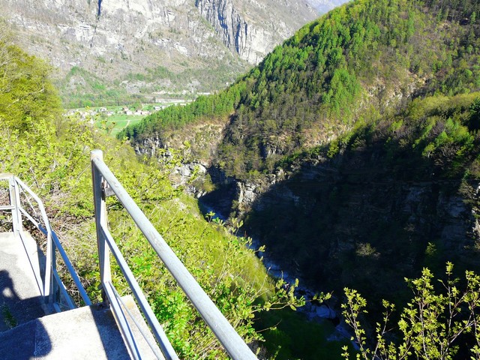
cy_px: 180
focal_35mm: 28
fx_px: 388
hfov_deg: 63.4
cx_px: 240
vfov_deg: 49.7
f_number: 4.5
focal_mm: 4.6
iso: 100
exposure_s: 1/250
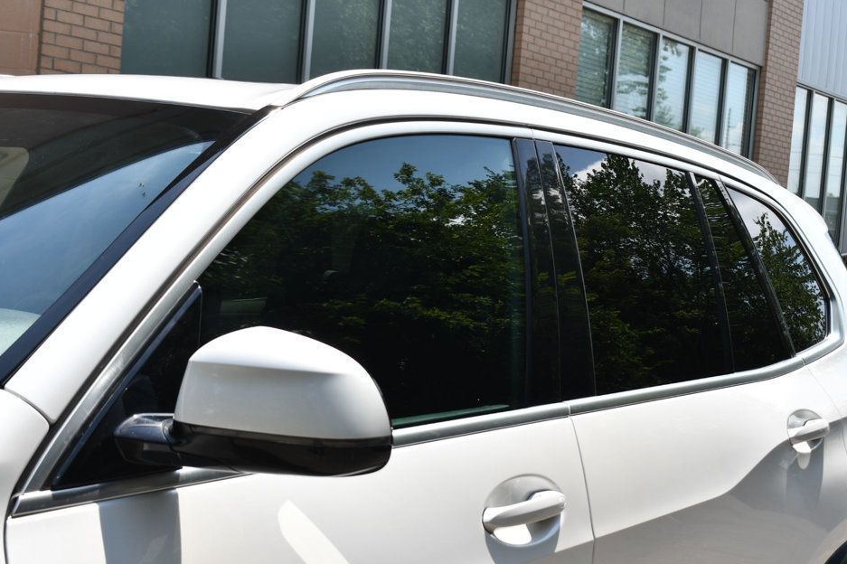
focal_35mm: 59
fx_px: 1388
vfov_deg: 23.0
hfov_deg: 33.9
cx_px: 426
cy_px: 296
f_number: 8
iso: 110
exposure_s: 1/250
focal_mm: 36
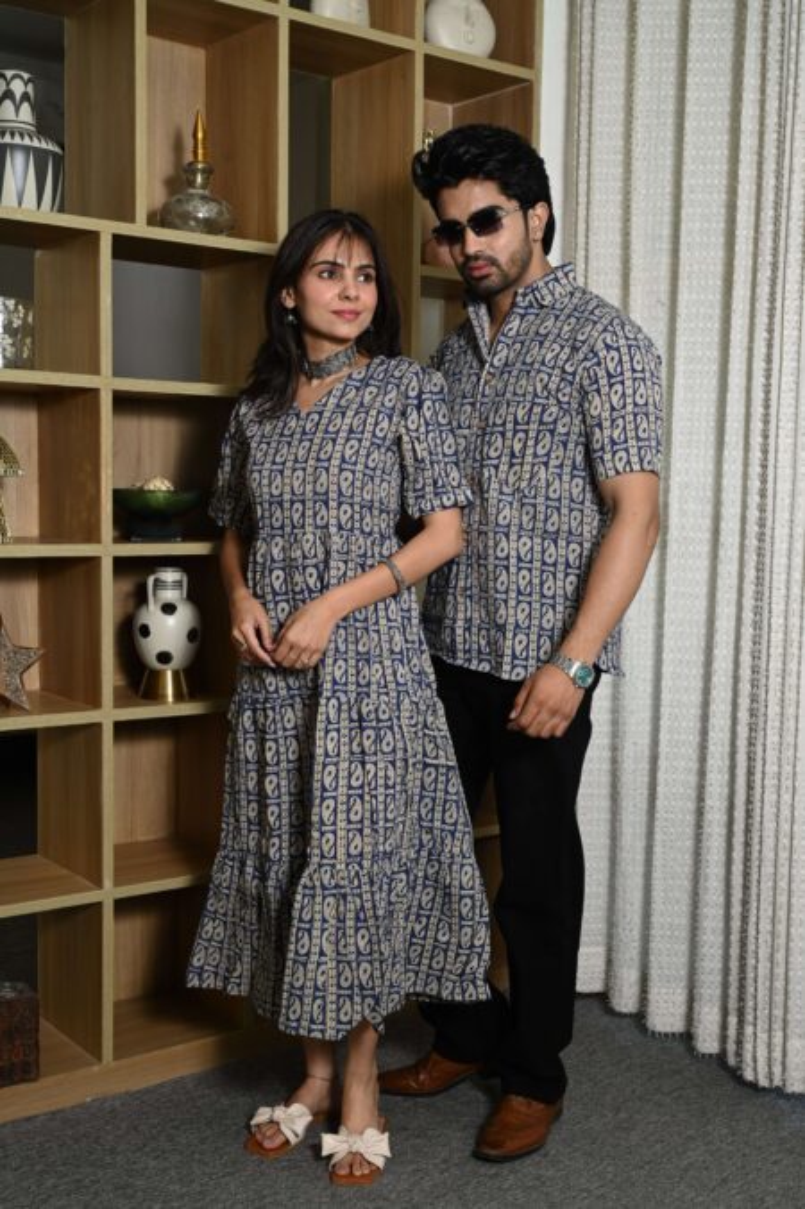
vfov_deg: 46.4
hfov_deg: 31.9
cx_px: 402
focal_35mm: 42
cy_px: 604
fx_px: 1410
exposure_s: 1/160
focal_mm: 42
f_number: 6.3
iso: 500
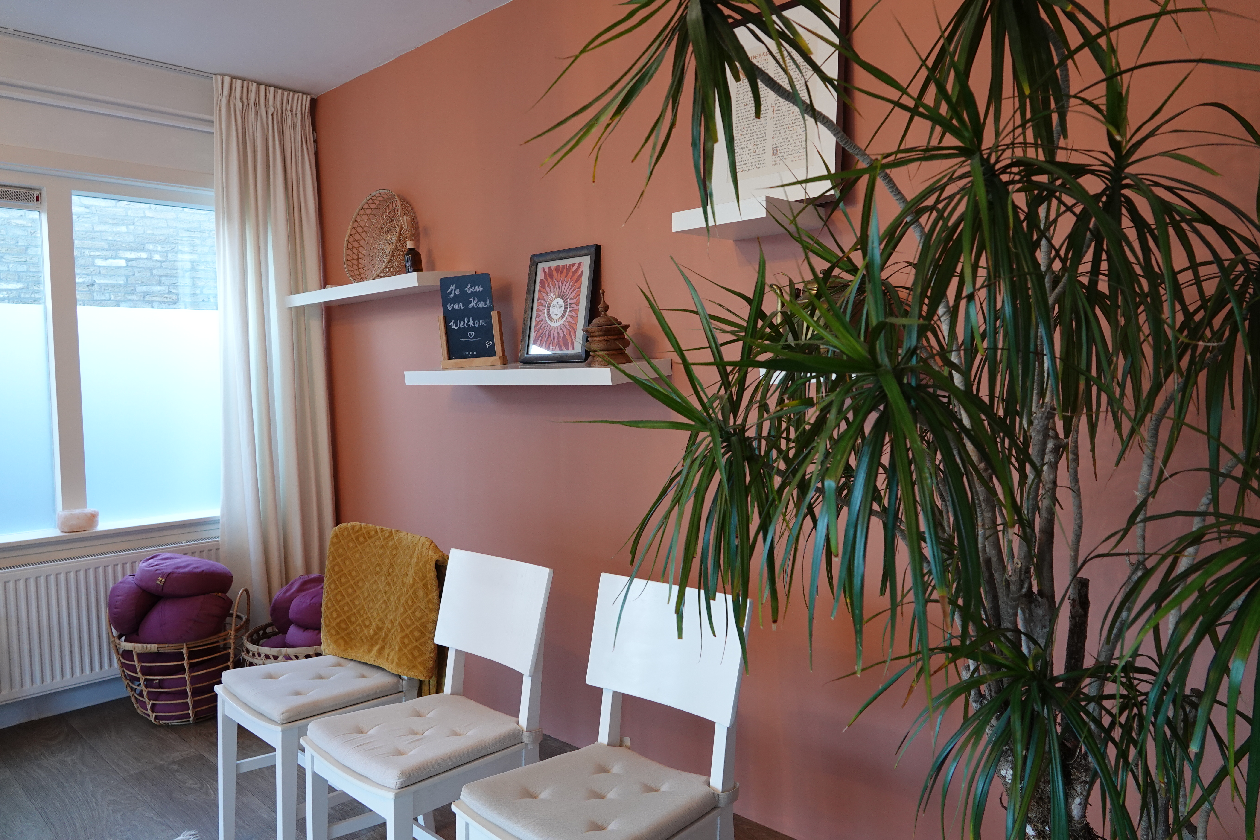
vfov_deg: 53.1
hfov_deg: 73.7
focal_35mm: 24
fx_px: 840
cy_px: 420
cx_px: 630
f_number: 2.4
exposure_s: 1/30
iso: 320
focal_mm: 8.8
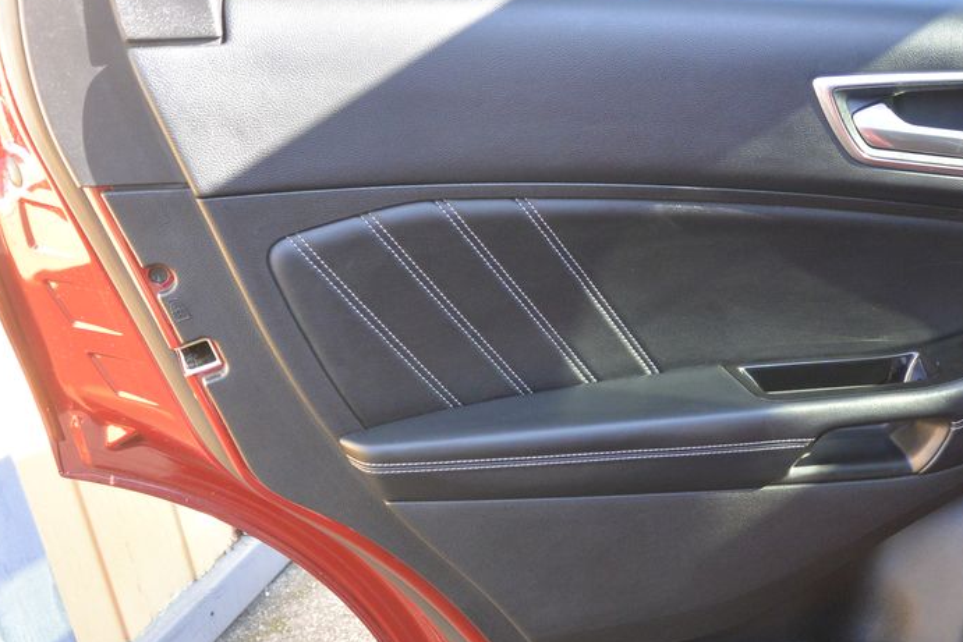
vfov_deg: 33.0
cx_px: 649
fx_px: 1070
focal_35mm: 40
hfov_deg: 47.6
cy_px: 455
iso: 320
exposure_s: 1/125
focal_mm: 10
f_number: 3.5
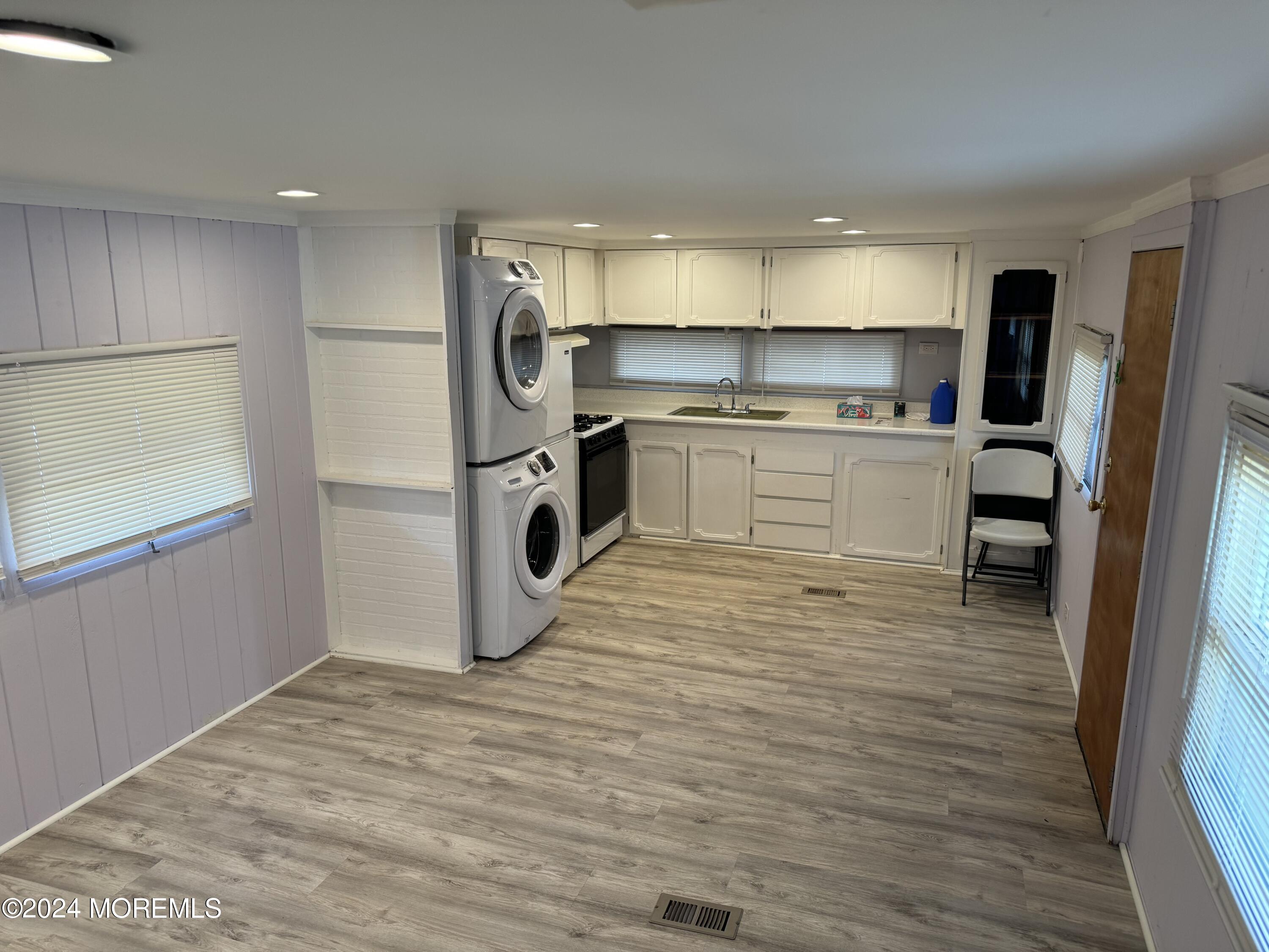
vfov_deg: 56.8
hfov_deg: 71.6
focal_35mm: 24
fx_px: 880
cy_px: 476
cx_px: 634
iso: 125
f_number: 1.78
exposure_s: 1/120
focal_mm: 6.76
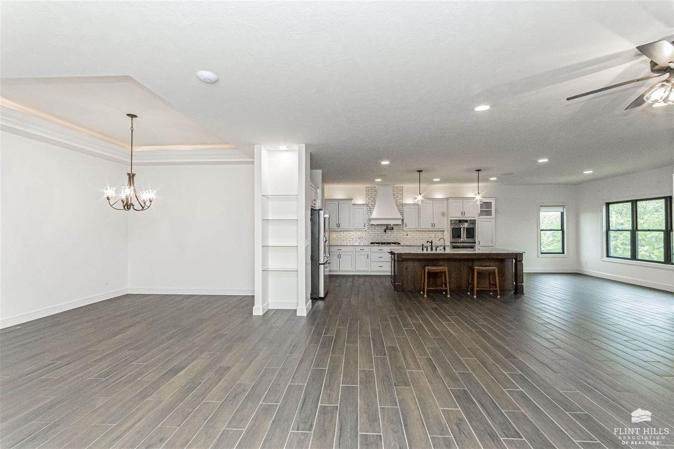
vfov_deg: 77.3
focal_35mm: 15
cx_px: 337
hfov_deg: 100.4
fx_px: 281
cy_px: 224
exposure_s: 1/60
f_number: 16
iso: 3200
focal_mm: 10
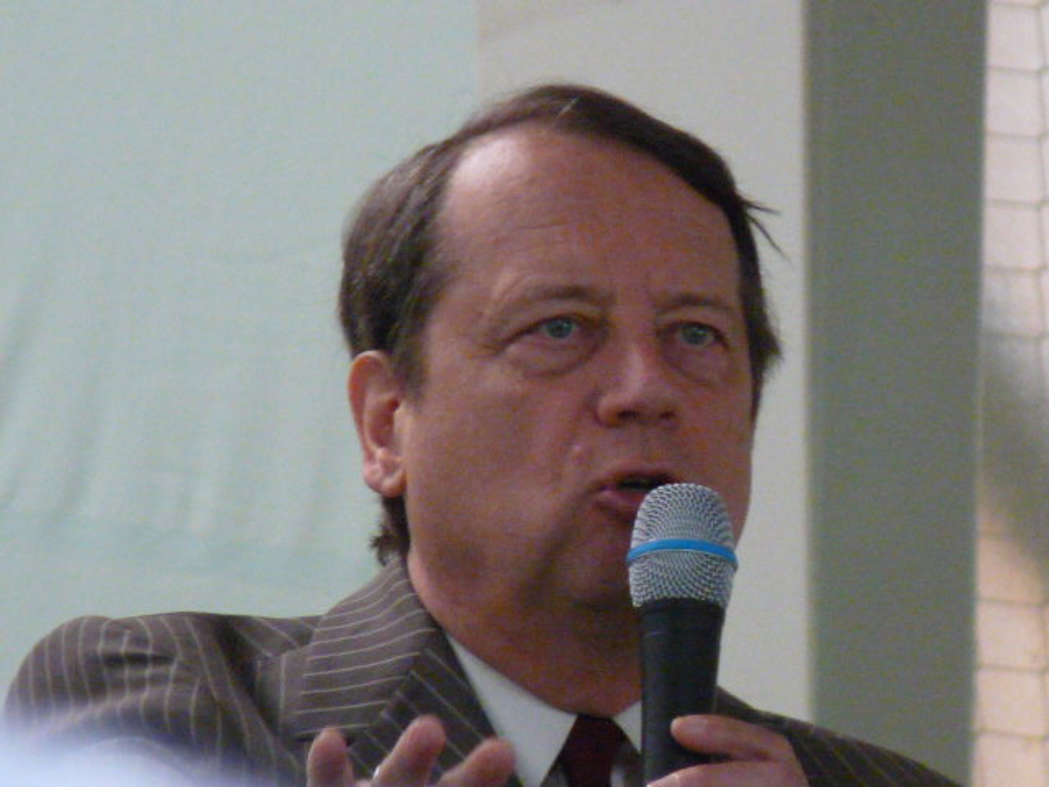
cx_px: 524
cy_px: 394
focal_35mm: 824
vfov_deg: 1.8
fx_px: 24970
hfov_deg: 2.4
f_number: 4.4
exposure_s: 1/80
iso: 800
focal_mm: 84.5
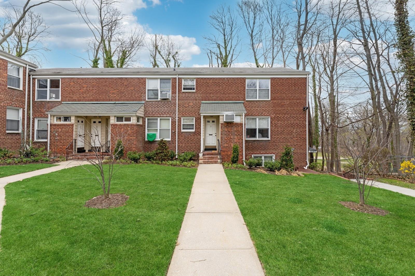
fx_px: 177
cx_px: 208
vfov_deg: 75.8
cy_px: 138
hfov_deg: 98.9
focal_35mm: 15
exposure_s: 1/20
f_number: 11
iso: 100
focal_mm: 15.4
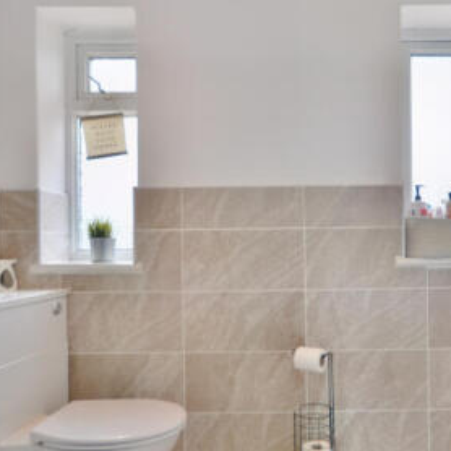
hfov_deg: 52.8
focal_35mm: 30
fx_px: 442
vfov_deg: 53.8
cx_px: 306
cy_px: 262
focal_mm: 10
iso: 100
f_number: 3.5
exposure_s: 1/60
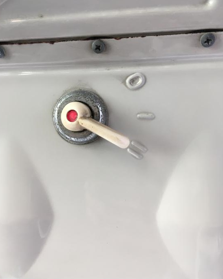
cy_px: 137
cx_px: 109
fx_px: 256
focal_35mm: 31
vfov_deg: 57.2
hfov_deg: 47.1
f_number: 2.2
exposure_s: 1/40
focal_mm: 4.15
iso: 25
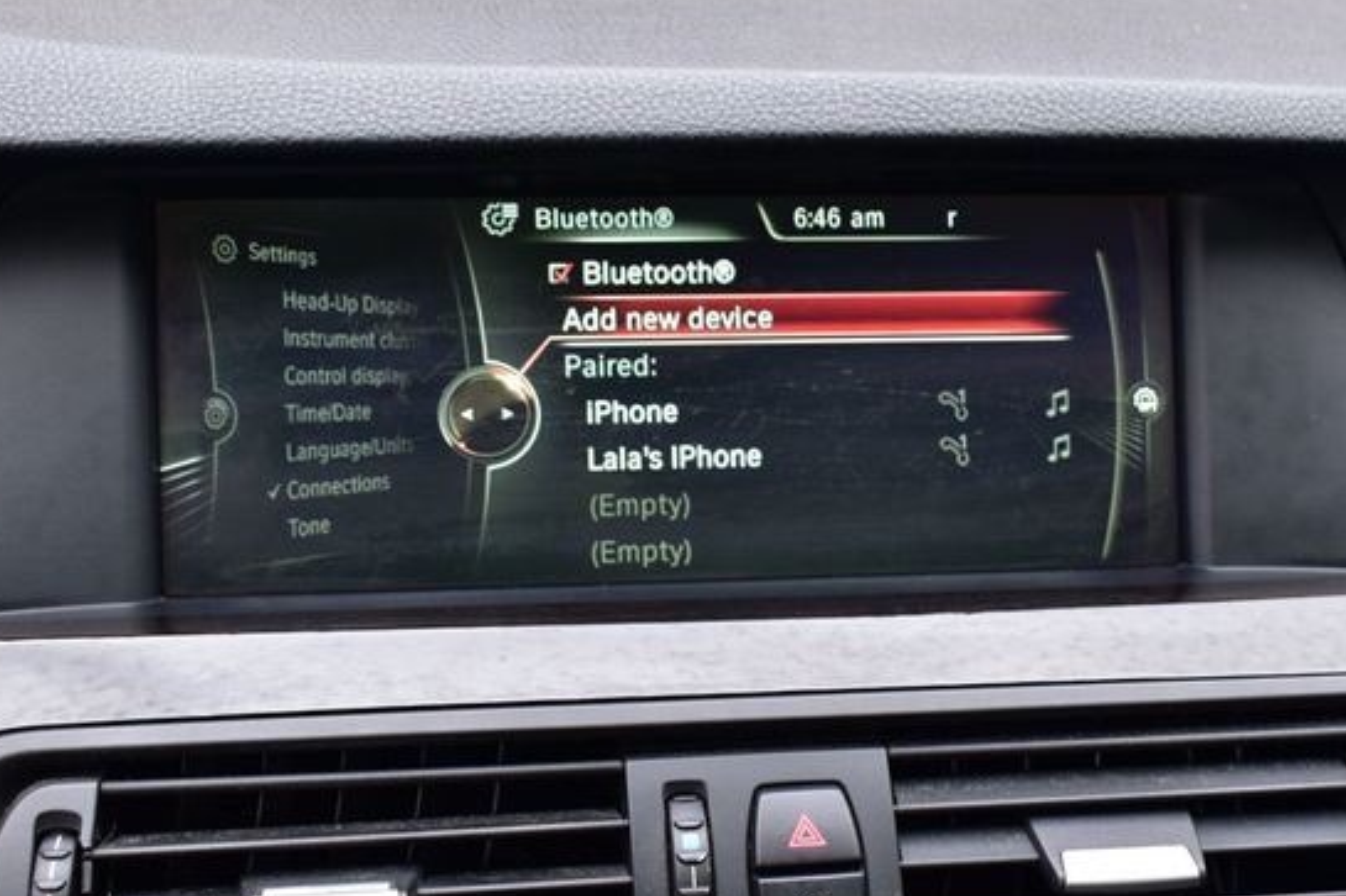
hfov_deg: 41.4
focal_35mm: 48
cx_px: 714
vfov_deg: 28.3
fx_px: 1779
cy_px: 506
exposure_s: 1/15
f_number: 6.3
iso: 500
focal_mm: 27
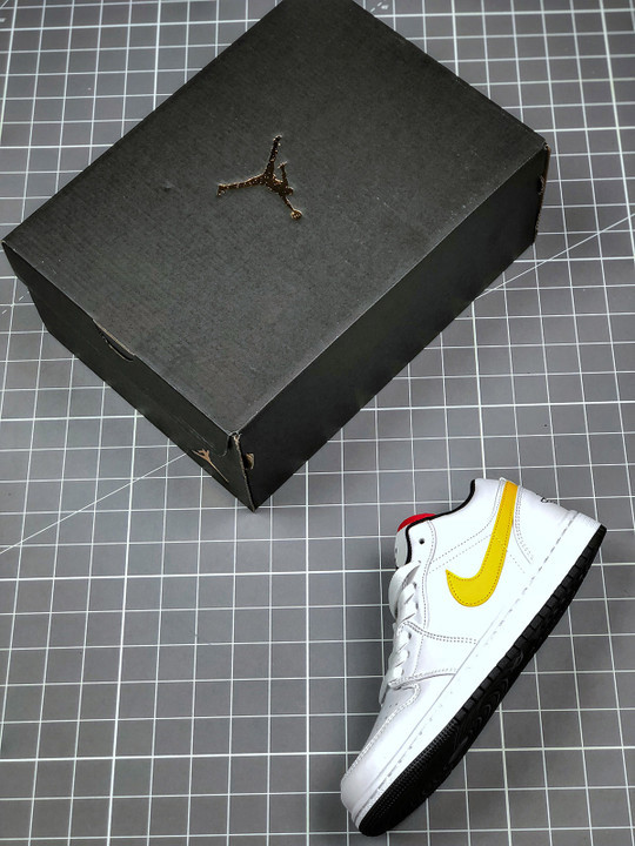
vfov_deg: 33.8
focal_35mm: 57
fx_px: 1394
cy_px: 423
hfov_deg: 25.7
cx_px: 318
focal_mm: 6.6
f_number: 2.8
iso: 80
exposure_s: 1/50
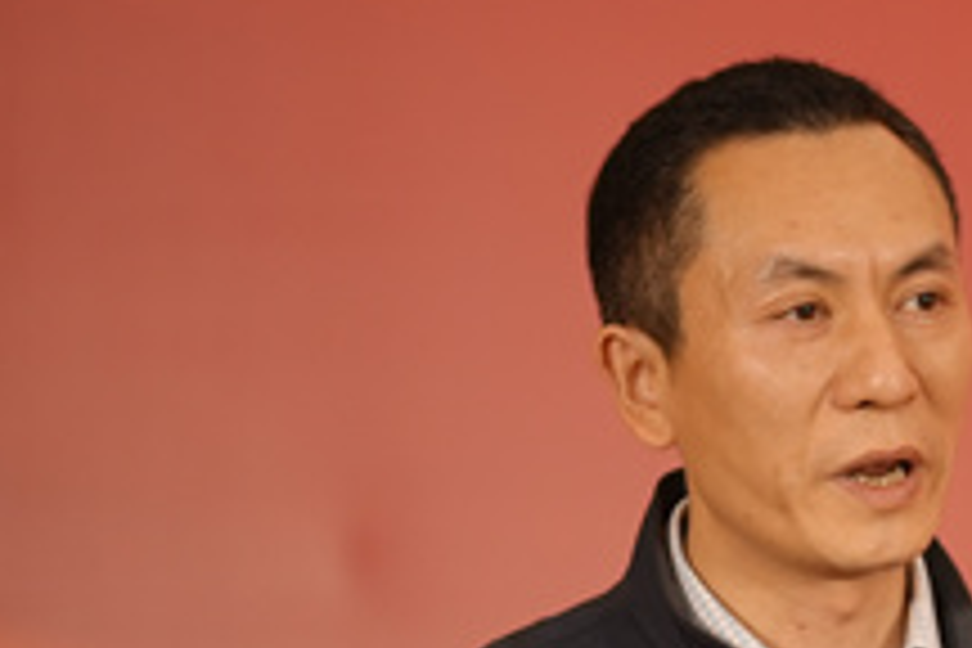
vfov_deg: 2.5
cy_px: 688
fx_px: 14984
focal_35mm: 555
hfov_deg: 3.7
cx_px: 1048
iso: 640
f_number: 2.8
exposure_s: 1/125
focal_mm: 200
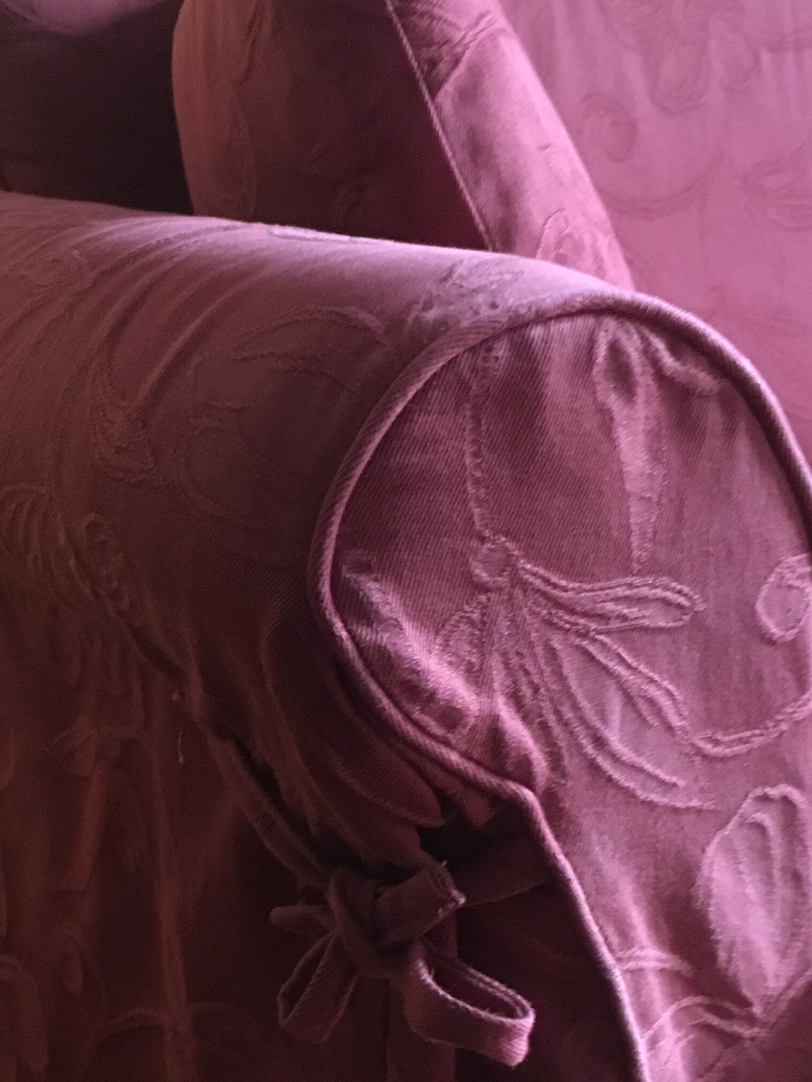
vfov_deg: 32.8
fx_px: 1814
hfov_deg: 24.8
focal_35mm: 58
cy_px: 776
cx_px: 163
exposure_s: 1/17
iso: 400
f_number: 2.2
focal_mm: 4.15
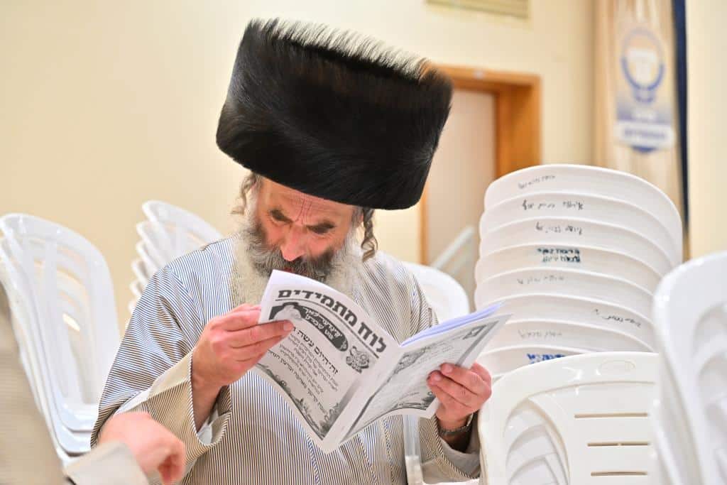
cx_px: 364
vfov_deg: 18.4
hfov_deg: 27.3
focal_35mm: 74
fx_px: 1494
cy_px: 242
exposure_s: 1/200
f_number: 4
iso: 1250
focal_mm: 74
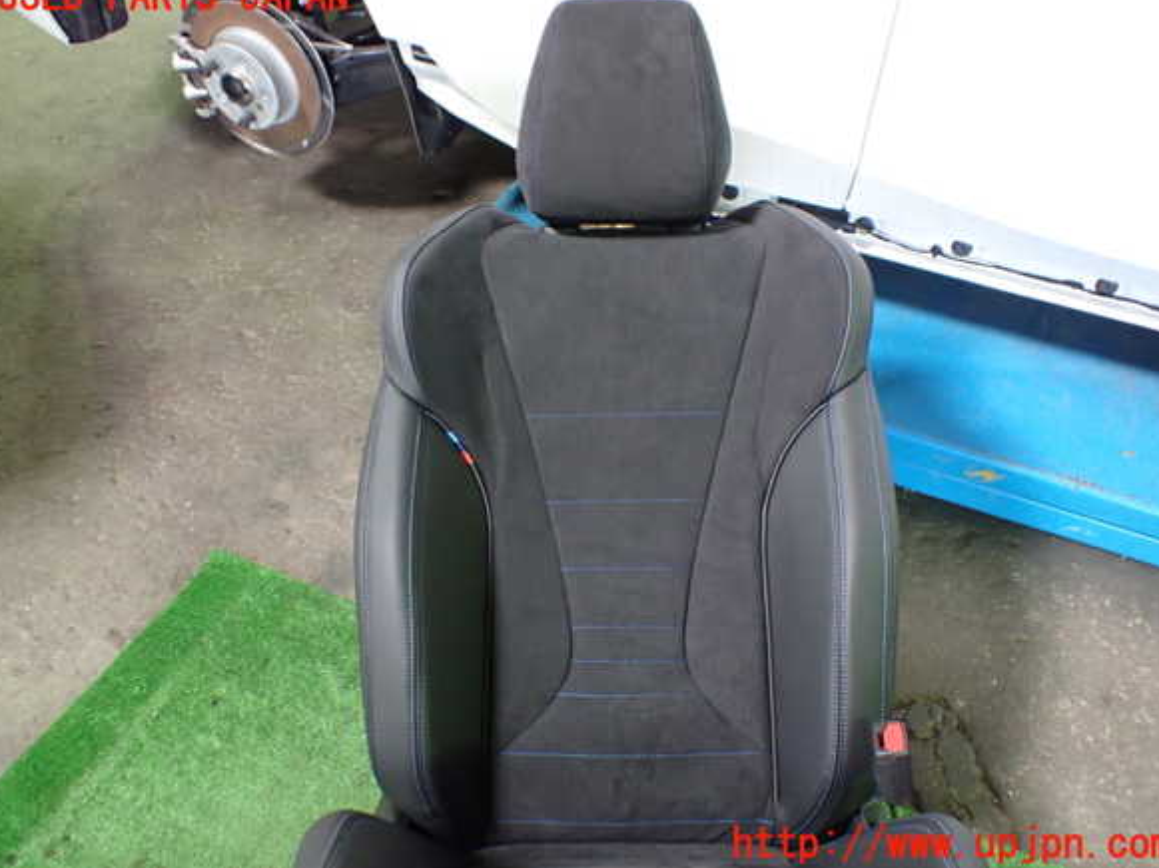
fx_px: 1037
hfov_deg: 58.4
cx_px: 584
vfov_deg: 45.4
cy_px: 421
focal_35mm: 31
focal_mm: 5.4
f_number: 2.3
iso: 800
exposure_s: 1/80
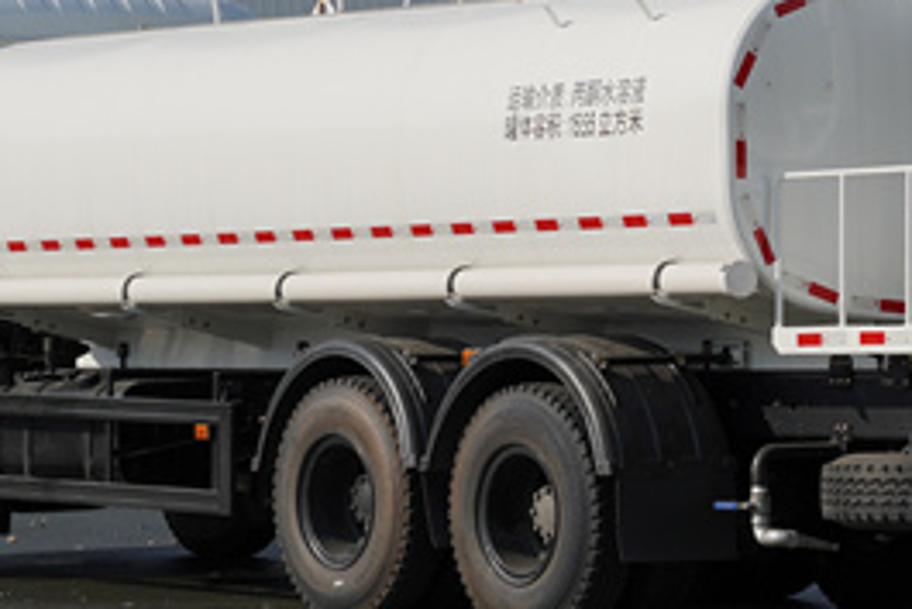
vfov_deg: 6.6
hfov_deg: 9.9
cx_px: 678
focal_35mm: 208
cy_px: 205
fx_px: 5272
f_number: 5
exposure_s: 1/1600
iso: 100
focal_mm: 69
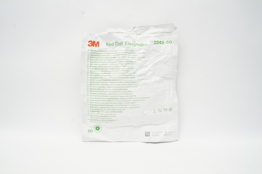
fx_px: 196
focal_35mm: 27
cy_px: 87
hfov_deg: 67.4
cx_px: 131
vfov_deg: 47.8
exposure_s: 1/20
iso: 800
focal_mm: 18
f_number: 11
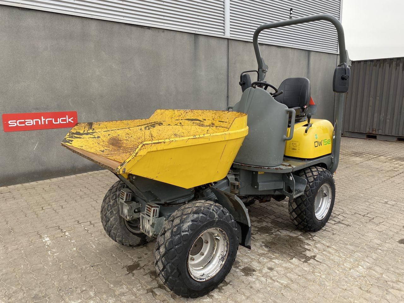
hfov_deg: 67.3
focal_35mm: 26
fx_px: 303
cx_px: 202
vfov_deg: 53.1
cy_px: 152
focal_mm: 4.25
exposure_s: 1/292
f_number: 1.8
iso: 32
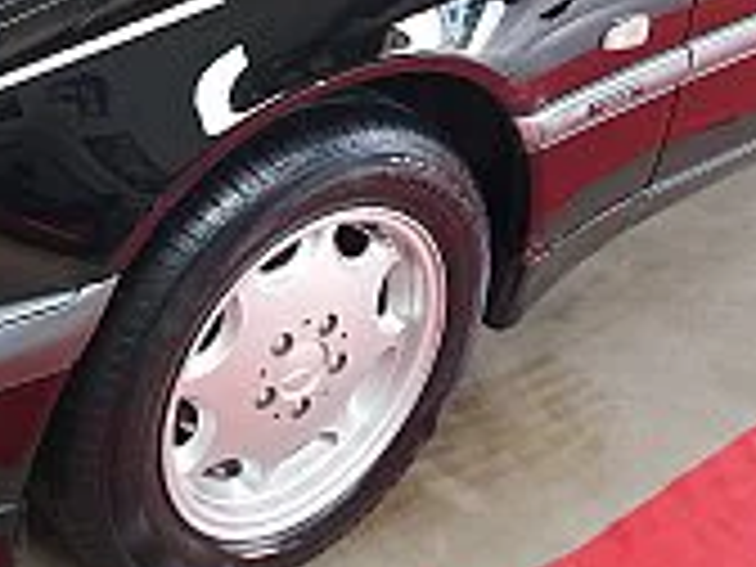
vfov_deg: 24.5
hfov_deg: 32.3
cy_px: 4
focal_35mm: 57
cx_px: 94
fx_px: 1245
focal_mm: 5.23
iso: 100
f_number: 1.8
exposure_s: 1/60
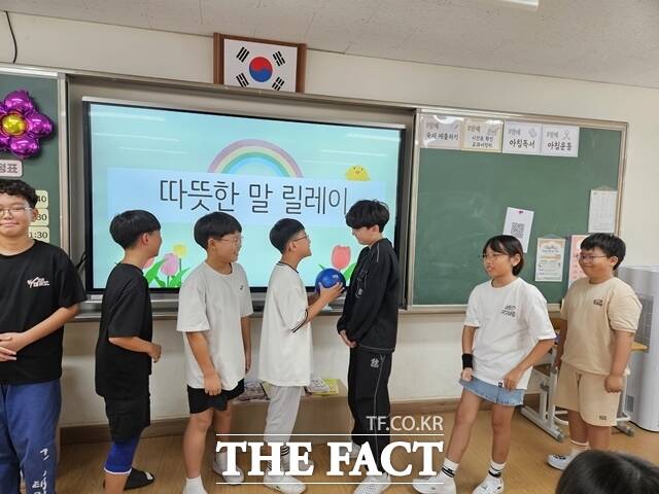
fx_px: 438
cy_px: 247
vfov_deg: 58.9
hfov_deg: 73.9
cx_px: 330
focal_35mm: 23
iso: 200
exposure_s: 1/120
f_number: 1.8
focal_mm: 5.4
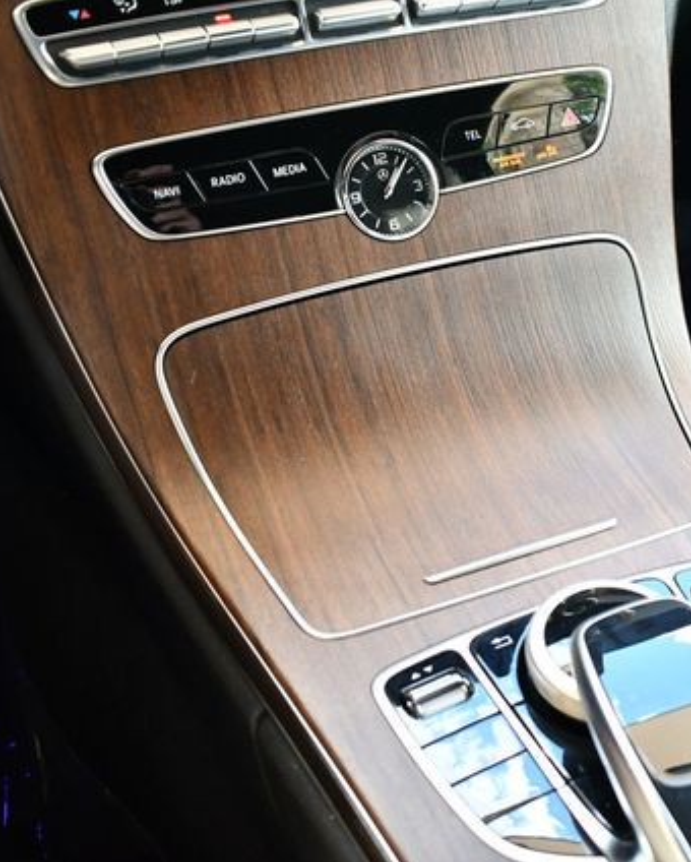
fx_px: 1302
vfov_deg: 36.6
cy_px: 433
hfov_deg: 29.2
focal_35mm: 51
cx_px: 535
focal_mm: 18
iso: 800
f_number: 3.5
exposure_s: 1/160
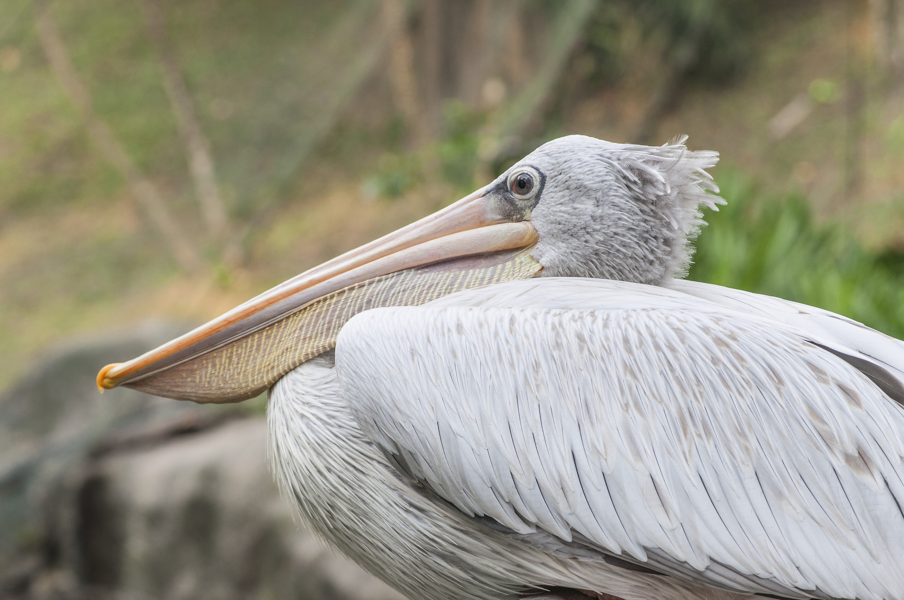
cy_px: 300
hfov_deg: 13.1
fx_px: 3950
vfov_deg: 8.7
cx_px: 452
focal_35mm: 158
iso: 200
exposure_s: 1/160
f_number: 6.3
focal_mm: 105
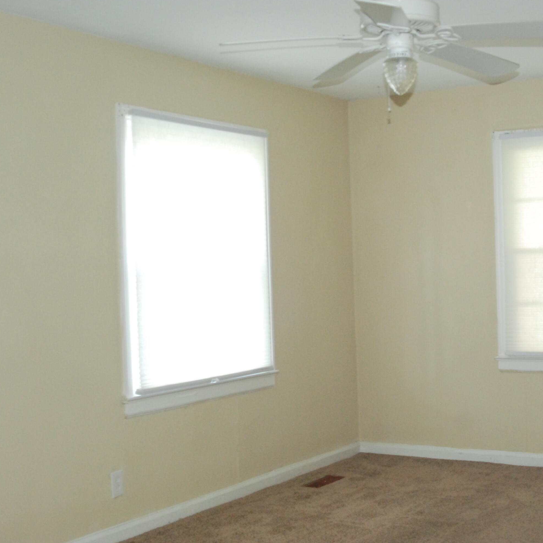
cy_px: 271
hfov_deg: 31.4
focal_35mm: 54
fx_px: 958
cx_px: 350
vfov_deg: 31.6
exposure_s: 1/80
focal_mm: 28
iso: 1600
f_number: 5.6
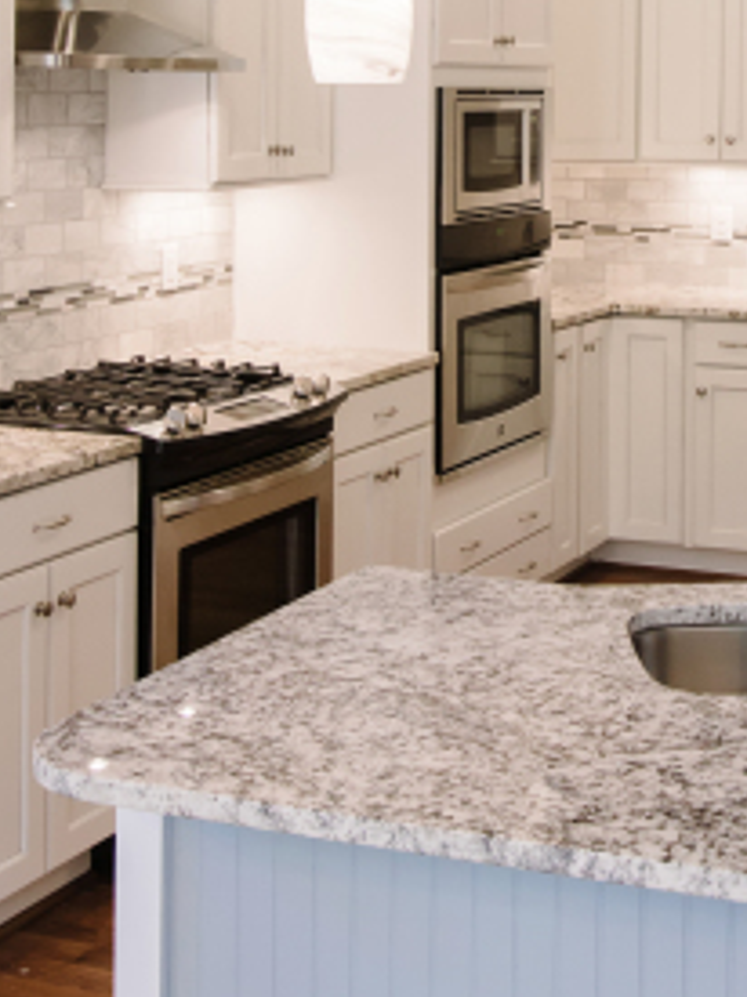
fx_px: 1958
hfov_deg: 21.2
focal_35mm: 68
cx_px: 658
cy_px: 58
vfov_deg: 27.3
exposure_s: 1/60
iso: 800
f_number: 5.6
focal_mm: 19
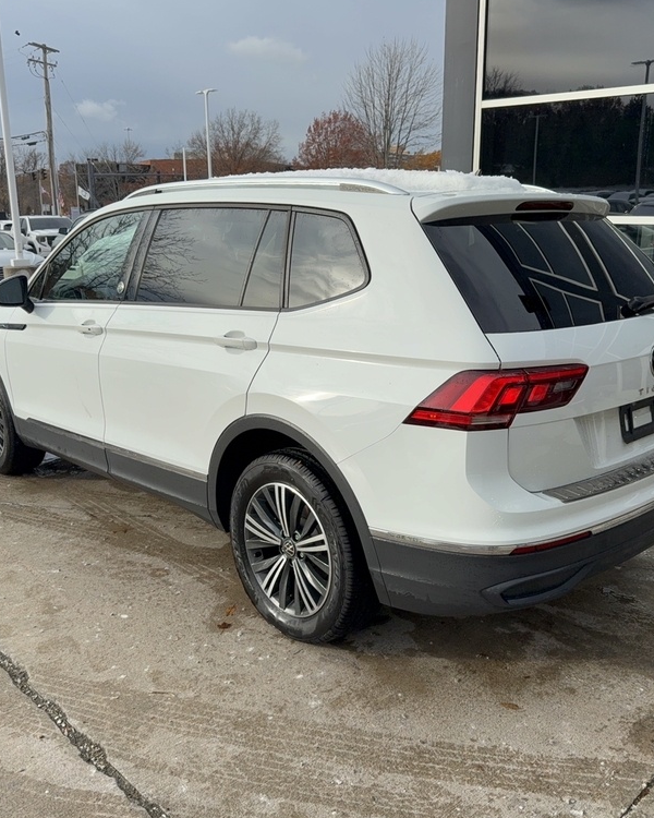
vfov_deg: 55.7
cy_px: 413
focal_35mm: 32
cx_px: 378
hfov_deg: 45.6
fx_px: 774
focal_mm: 6.76
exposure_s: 1/2703
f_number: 1.78
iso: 80
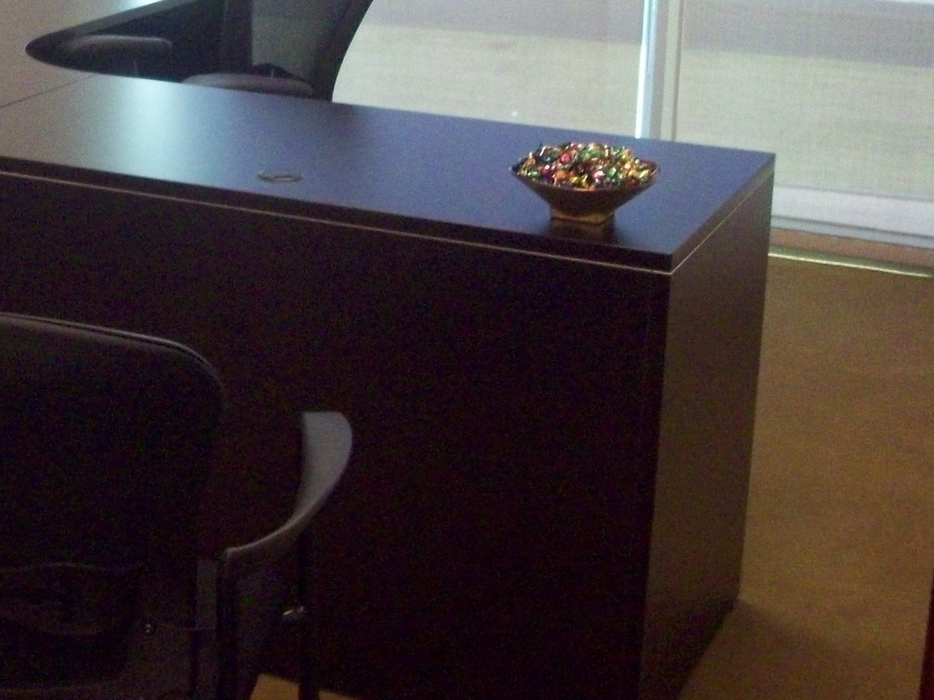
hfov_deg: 25.4
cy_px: 108
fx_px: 1997
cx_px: 78
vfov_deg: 19.6
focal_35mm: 74
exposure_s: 1/45
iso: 247
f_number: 2.8
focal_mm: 6.2
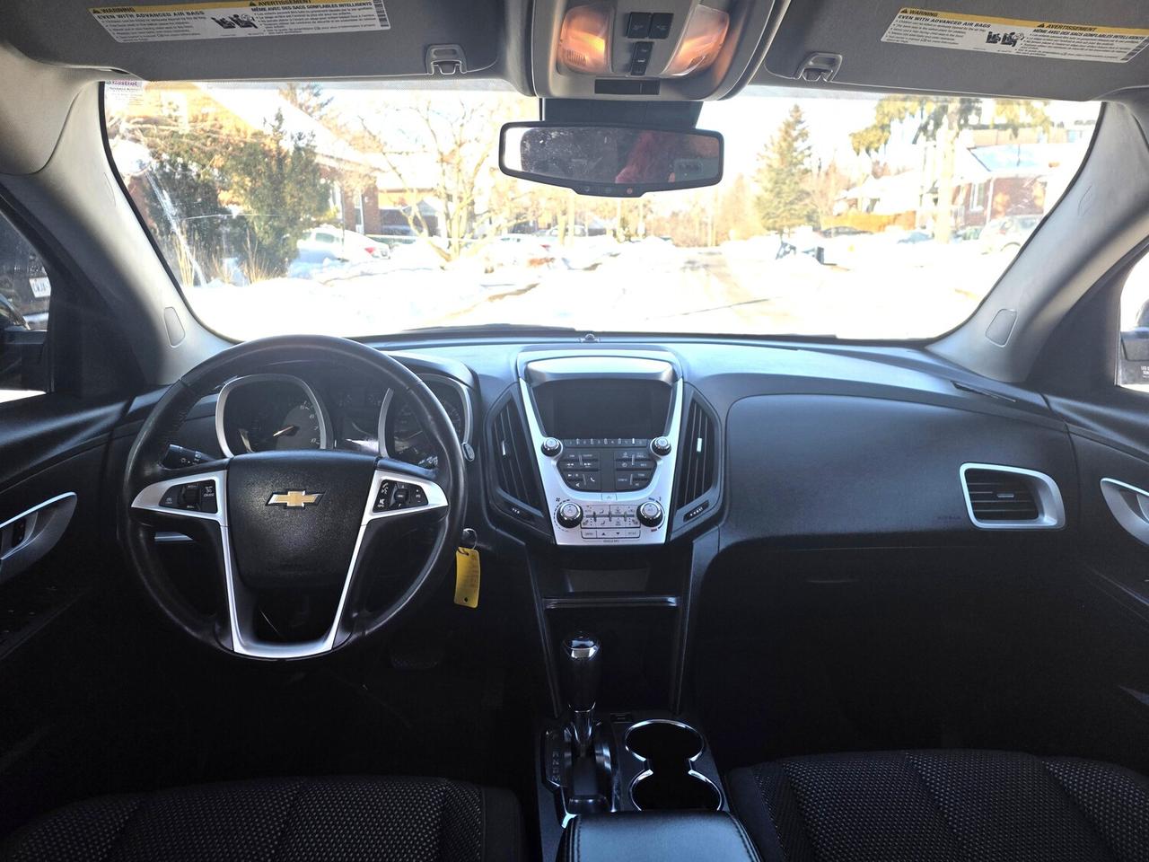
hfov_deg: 73.9
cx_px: 574
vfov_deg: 58.9
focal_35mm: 23
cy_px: 431
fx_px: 763
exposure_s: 1/1879
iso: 80
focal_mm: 6.25
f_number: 1.7
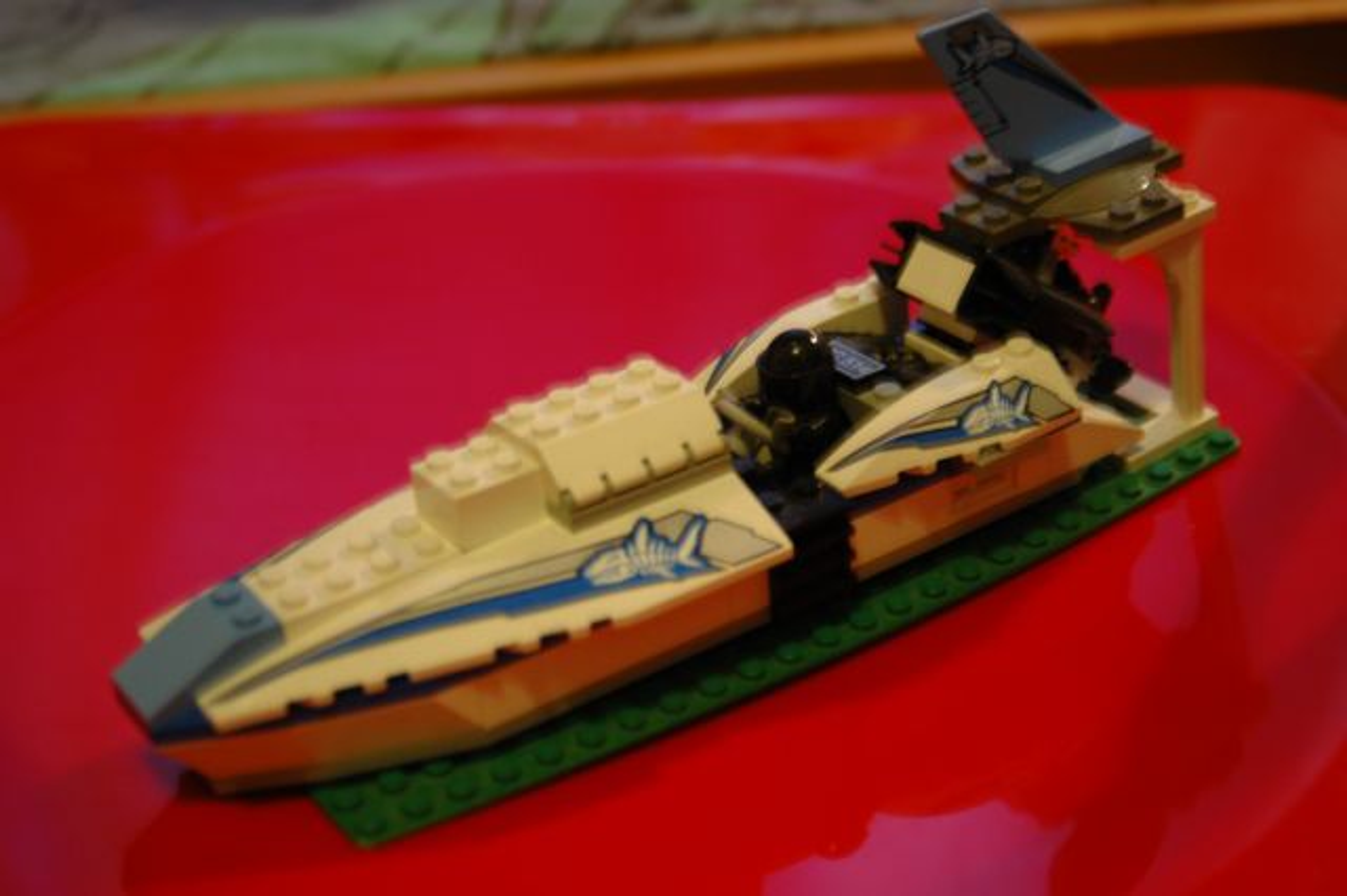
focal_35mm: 60
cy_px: 448
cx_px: 674
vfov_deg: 22.6
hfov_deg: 33.4
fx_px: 2244
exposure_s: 1/5
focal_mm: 40
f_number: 4
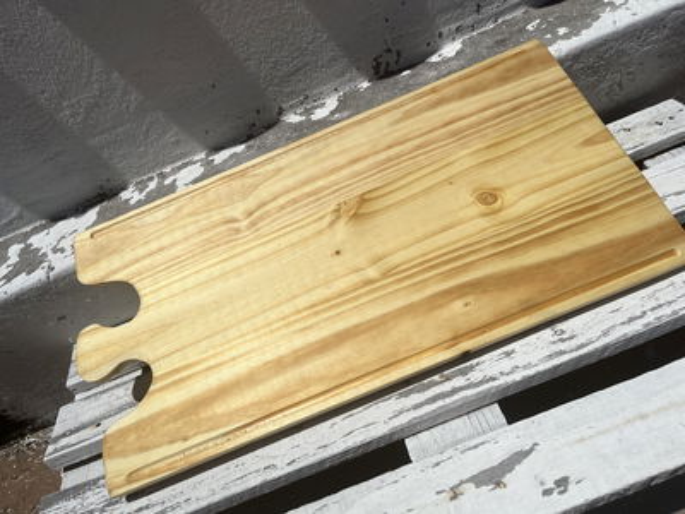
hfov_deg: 67.3
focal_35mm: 26
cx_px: 342
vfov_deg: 53.1
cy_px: 257
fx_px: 515
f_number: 1.6
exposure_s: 1/17241
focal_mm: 5.1
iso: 50
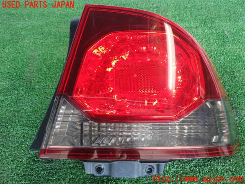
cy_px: 92
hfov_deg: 46.8
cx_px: 122
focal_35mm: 40
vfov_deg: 36.0
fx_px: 283
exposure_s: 1/100
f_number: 2.8
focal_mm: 7.34
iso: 800
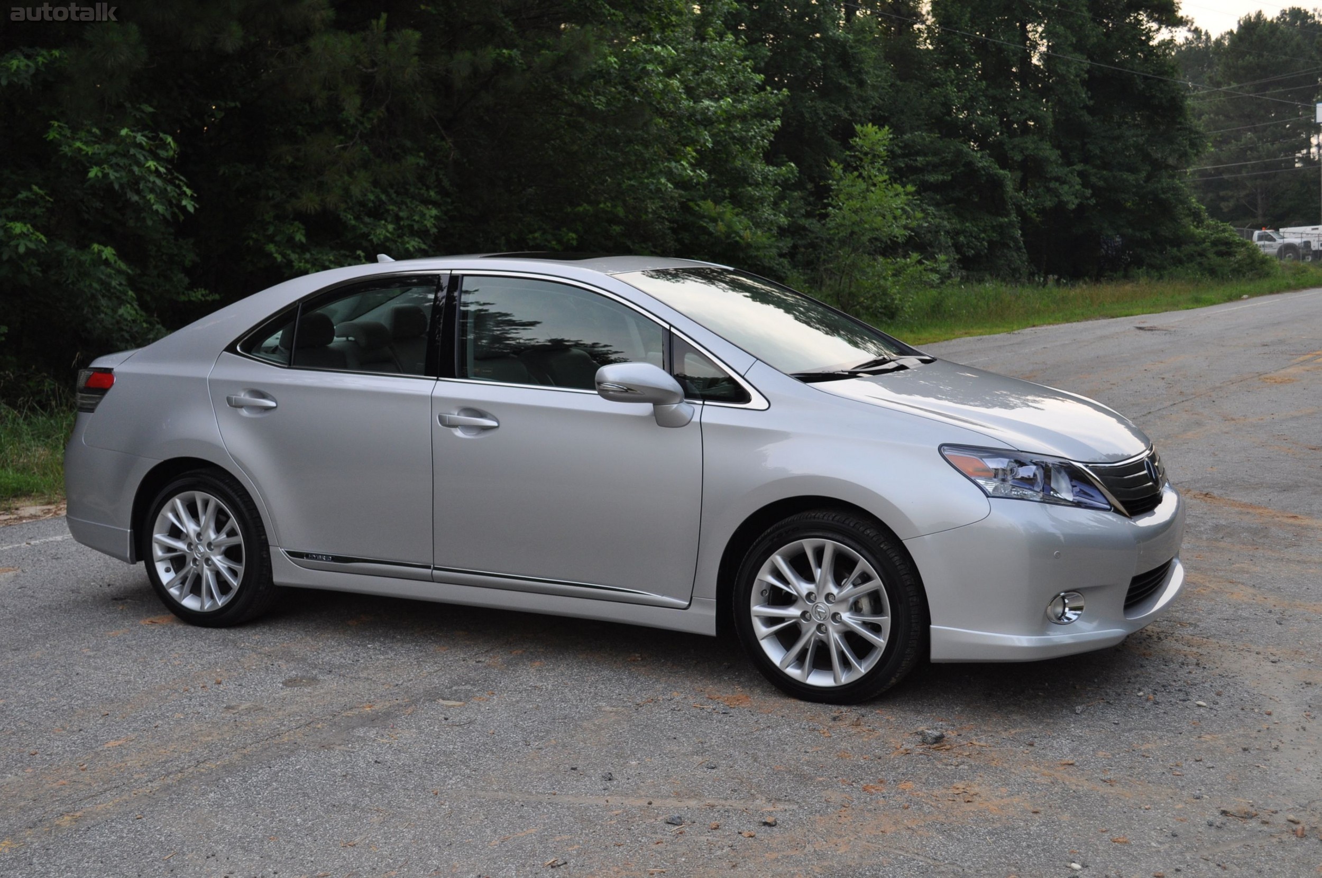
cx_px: 661
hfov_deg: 45.0
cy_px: 439
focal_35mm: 44
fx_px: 1596
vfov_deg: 30.8
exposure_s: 1/125
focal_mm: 29
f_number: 5.6
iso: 400
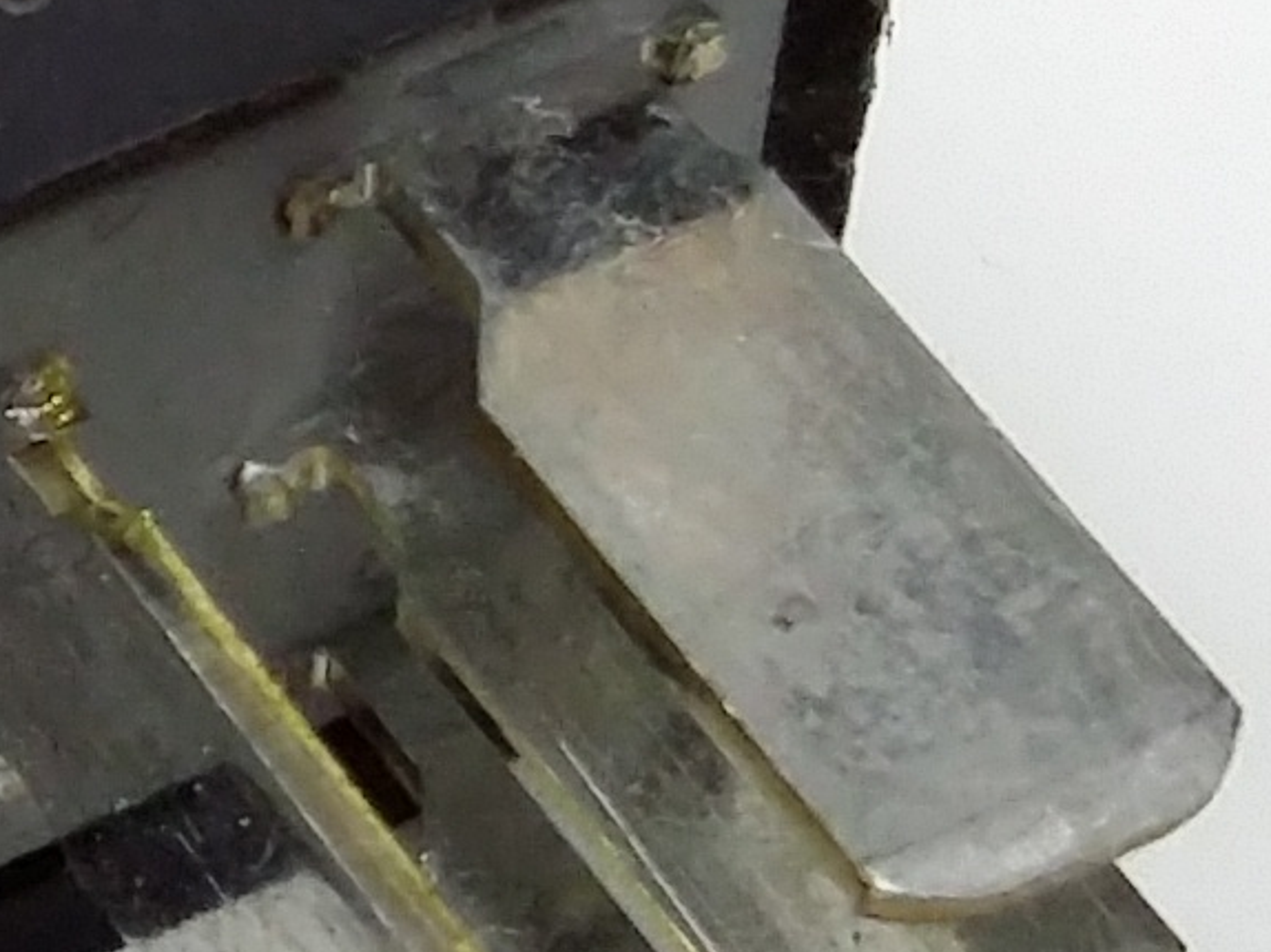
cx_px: -403
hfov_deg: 10.6
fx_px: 6680
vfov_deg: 8.2
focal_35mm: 182
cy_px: 383
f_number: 2.4
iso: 200
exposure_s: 1/15
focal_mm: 3.4
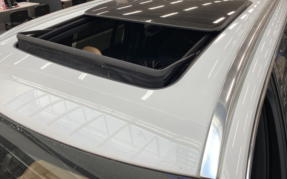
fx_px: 219
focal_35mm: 28
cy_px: 76
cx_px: 144
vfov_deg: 44.4
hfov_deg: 66.5
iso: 32
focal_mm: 4.25
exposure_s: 1/100
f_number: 1.8
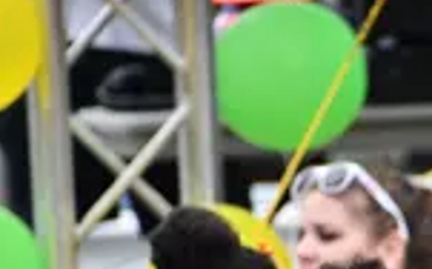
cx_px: 458
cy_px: 362
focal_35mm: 1211
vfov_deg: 1.1
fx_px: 14242
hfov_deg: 1.7
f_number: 6.3
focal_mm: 300
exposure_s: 1/500
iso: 640
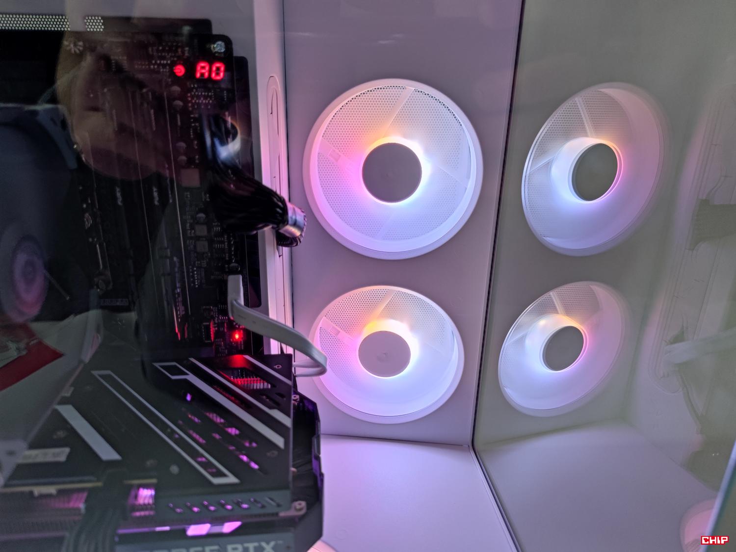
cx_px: 368
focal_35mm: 24
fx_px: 510
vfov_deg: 56.8
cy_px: 276
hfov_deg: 71.6
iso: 400
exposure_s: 1/24
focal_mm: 6.78
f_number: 1.85
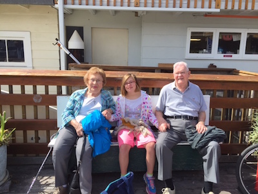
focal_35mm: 29
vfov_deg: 48.2
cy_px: 97
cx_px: 129
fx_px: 216
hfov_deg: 61.7
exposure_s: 1/1199
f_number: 2.2
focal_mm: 4.15
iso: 32
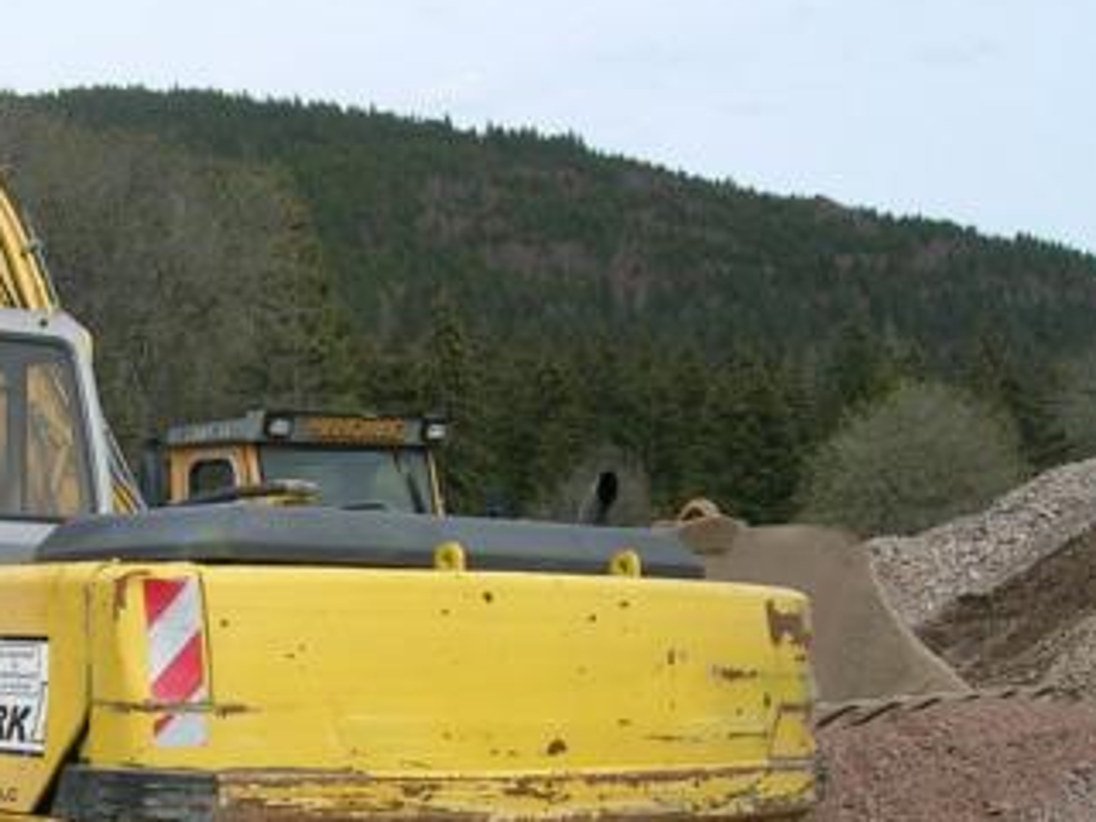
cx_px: 158
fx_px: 2216
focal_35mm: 70
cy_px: 692
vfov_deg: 20.7
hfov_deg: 27.0
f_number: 4.8
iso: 50
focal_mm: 5.4
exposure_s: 1/369
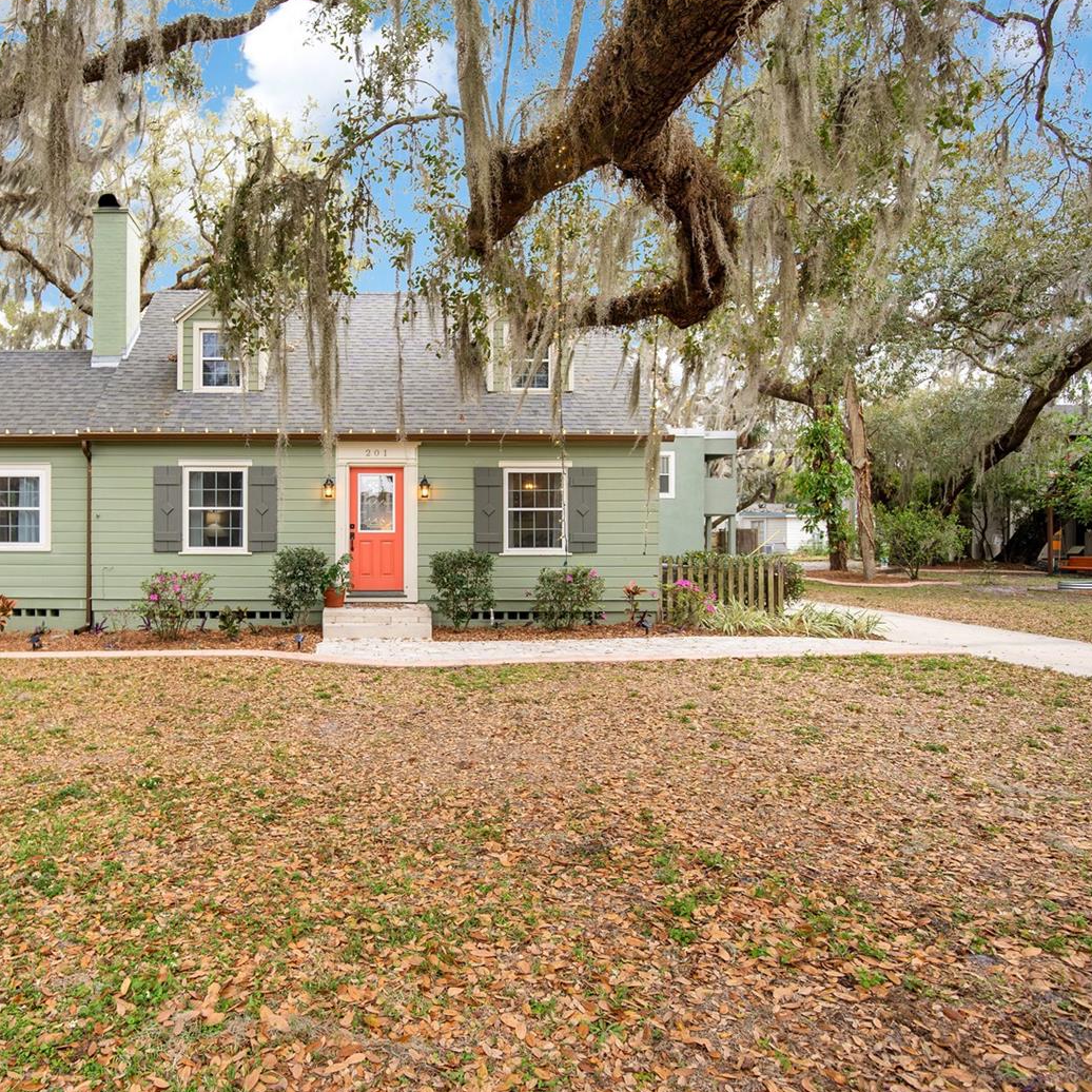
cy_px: 546
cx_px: 370
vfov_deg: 72.1
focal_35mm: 21
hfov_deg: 70.2
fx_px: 749
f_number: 4
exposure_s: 1/160
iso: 400
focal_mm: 16
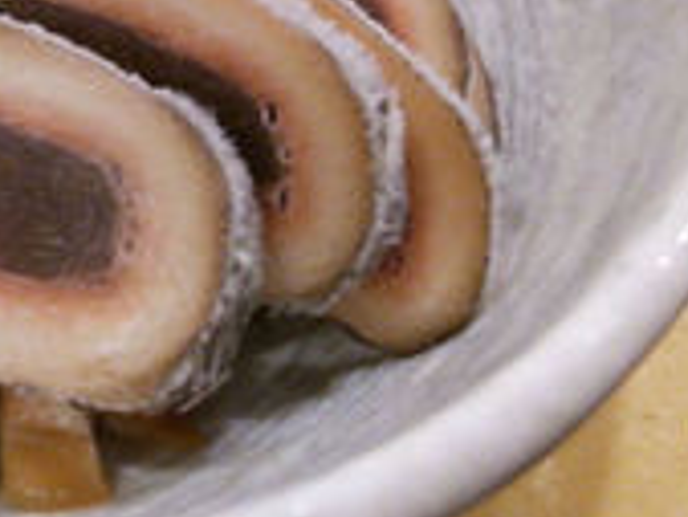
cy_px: 20
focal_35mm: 71
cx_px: -8
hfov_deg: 25.9
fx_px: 1412
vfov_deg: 20.2
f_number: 1.94
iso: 160
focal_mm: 4.06
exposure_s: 1/30
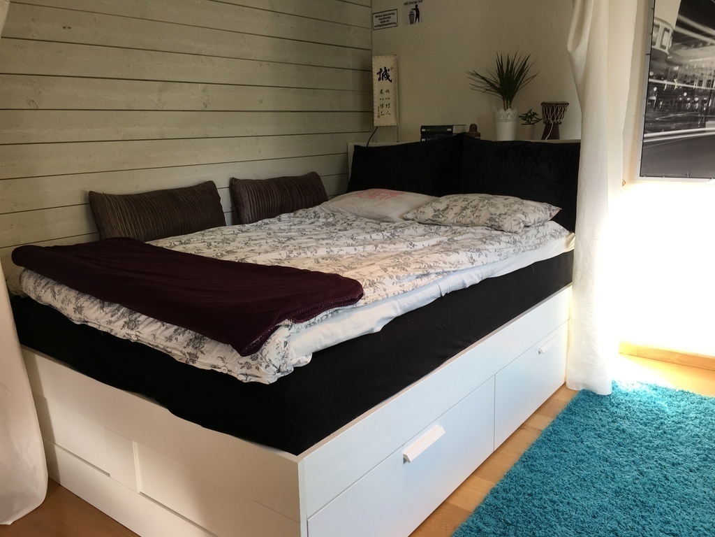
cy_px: 268
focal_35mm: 29
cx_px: 358
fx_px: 599
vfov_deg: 48.2
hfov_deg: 61.7
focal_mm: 4.15
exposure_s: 1/50
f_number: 2.2
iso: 25
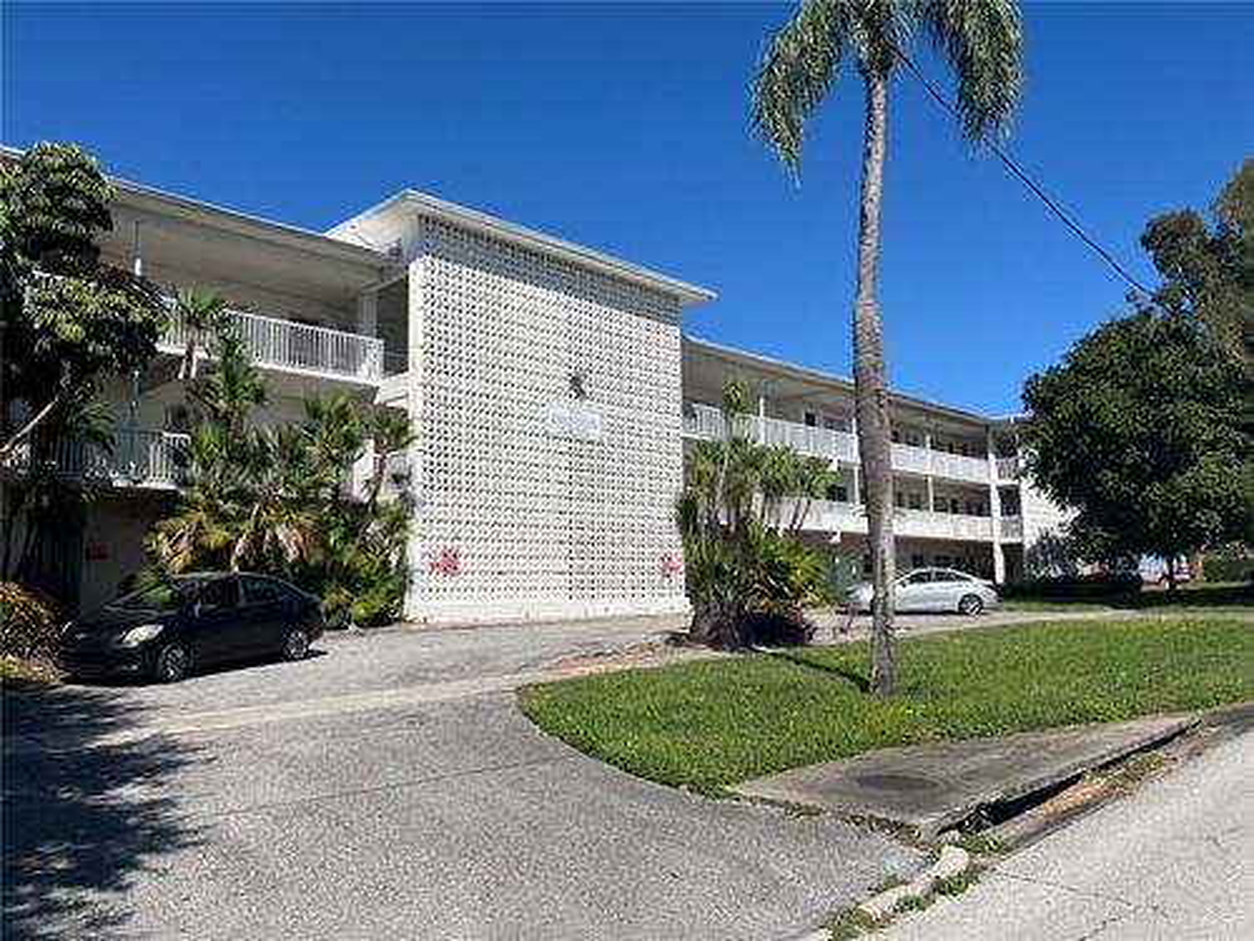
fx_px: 942
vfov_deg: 53.1
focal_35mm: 26
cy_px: 470
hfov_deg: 67.3
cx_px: 627
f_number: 1.6
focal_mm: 5.1
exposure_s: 1/6173
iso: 50
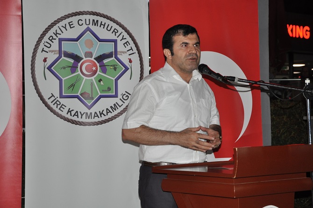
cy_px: 104
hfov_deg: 26.0
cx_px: 156
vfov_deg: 17.4
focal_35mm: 78
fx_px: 677
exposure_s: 1/60
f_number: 5
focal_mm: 52
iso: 800
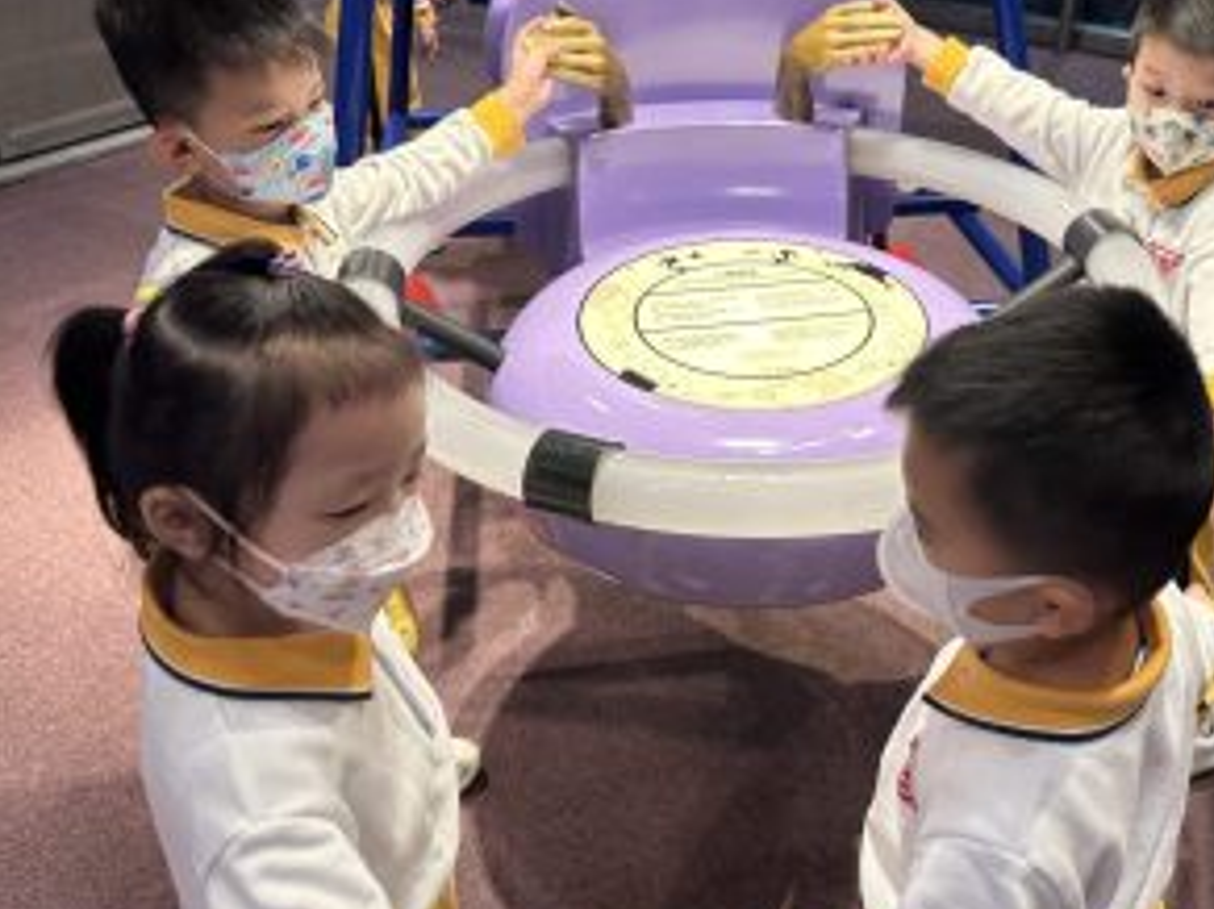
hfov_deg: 54.7
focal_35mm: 33
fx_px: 1157
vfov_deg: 42.8
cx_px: 759
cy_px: 392
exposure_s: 1/50
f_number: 1.78
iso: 250
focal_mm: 6.86
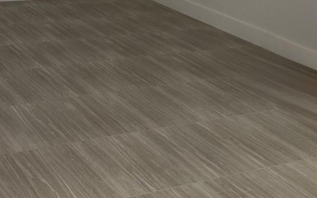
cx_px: 118
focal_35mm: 74
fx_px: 639
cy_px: -58
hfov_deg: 27.7
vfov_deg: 16.7
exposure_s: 1/60
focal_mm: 6.76
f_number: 1.78
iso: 160
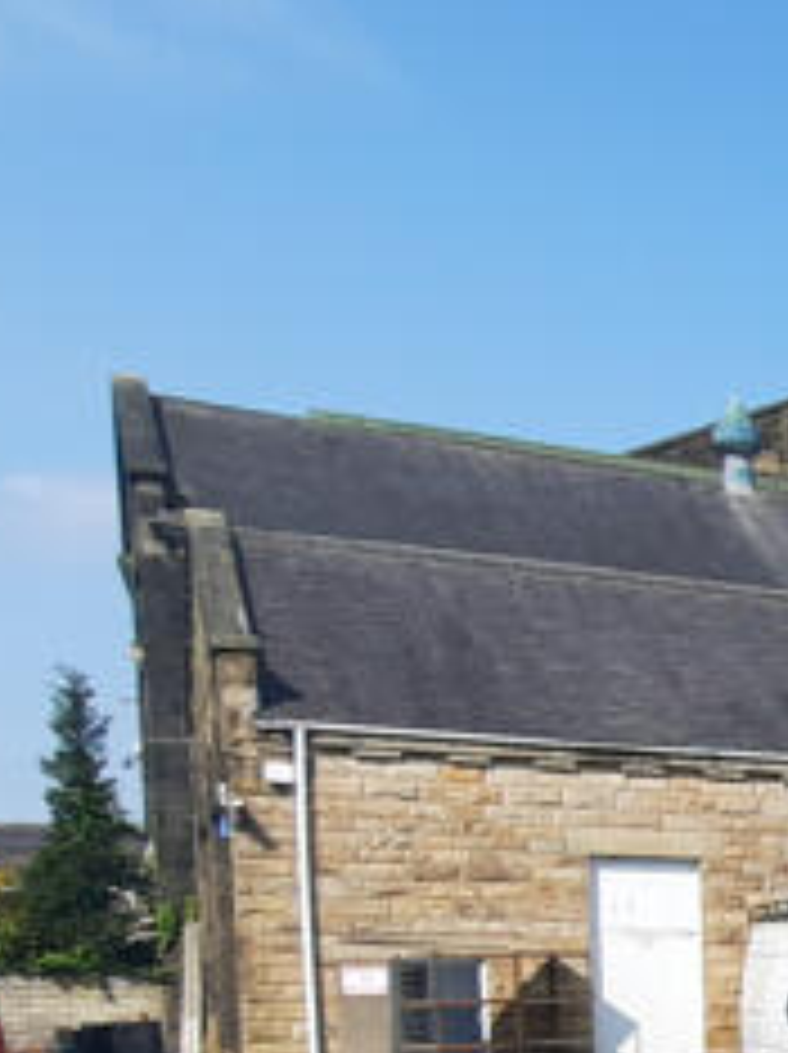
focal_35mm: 57
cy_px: 1066
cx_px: 1409
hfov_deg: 19.4
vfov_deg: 31.2
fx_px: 1733
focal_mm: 1.7
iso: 40
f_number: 2.2
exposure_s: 1/1203
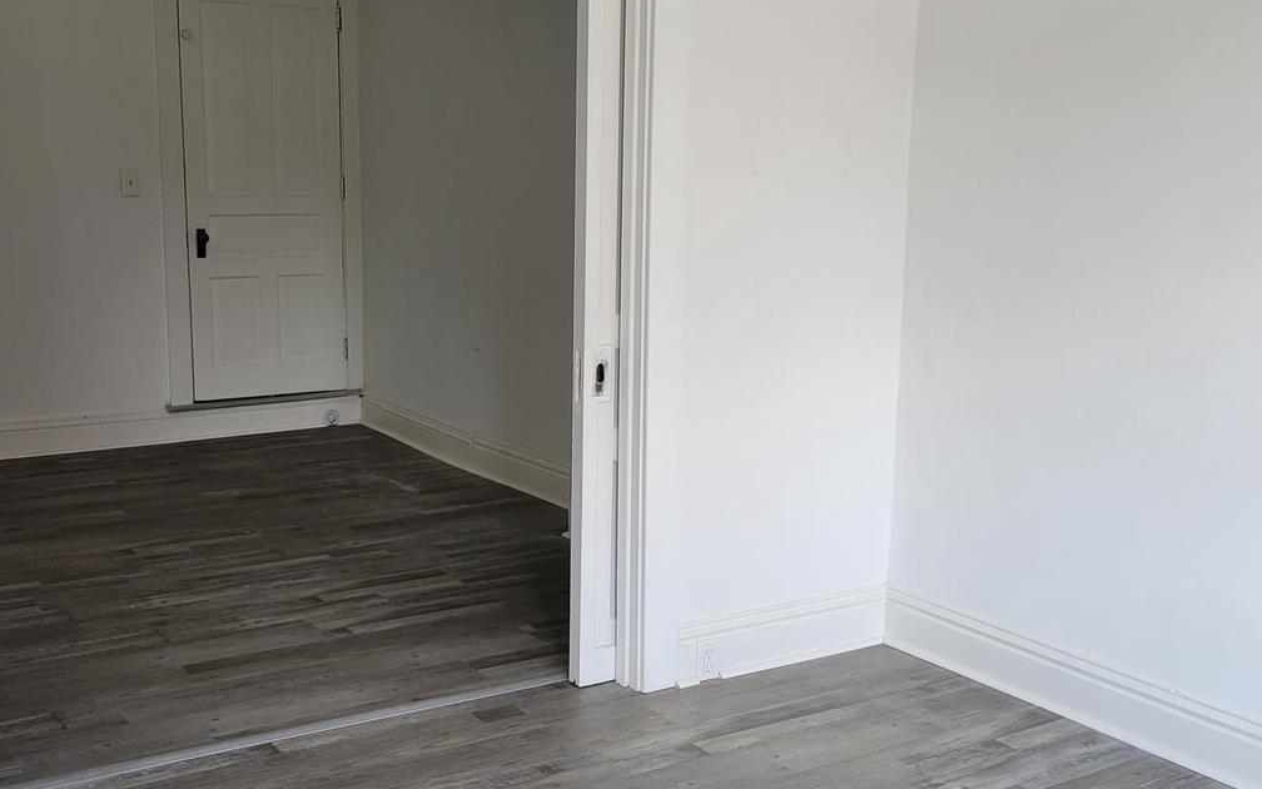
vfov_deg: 30.5
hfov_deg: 47.2
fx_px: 1445
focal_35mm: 42
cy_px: 428
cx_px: 620
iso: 64
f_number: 1.8
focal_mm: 5.4
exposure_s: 1/120
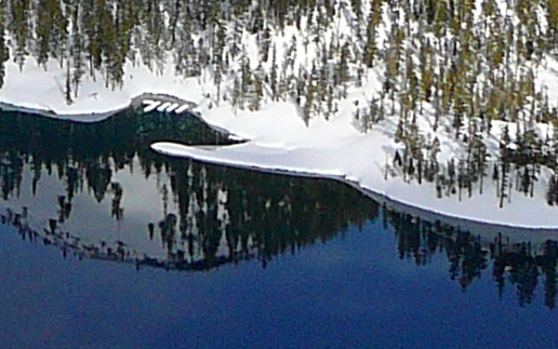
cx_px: -315
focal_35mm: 184
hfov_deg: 10.9
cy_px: -196
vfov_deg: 7.0
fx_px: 2799
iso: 80
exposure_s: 1/800
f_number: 5
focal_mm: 5.2
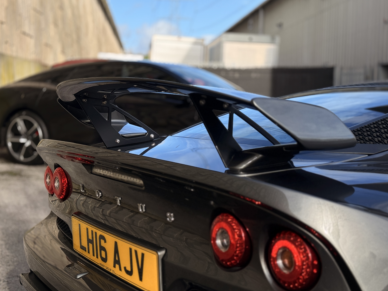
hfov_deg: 38.2
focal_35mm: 50
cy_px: 149
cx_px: 187
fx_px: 560
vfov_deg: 29.1
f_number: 1.78
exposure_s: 1/3378
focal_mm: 6.76
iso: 64
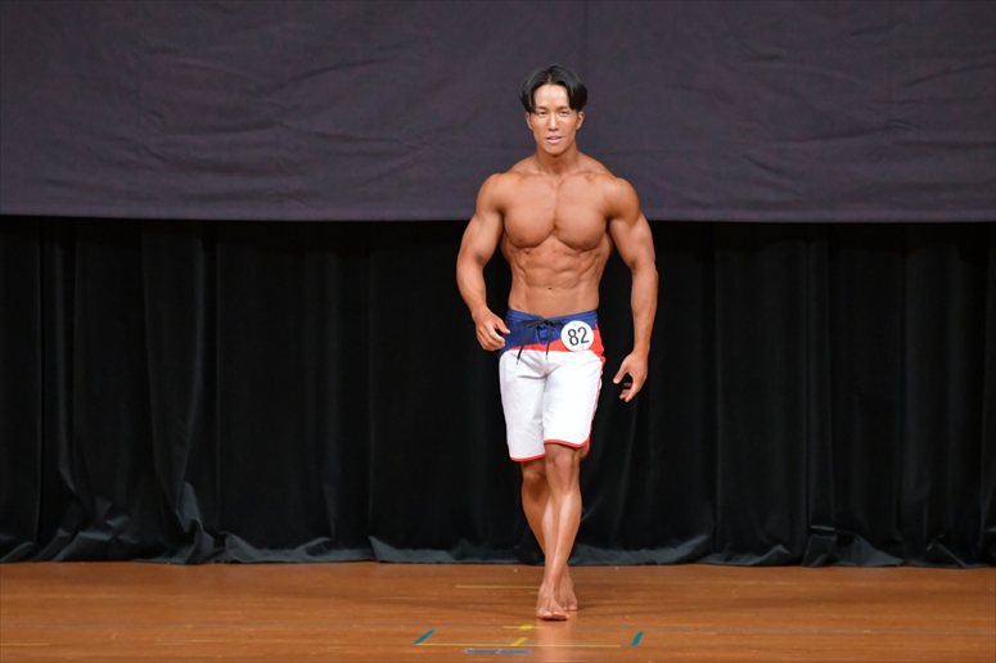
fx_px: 8296
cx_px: 498
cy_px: 332
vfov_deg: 4.6
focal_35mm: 300
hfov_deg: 6.9
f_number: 5.6
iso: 5000
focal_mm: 200
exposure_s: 1/400
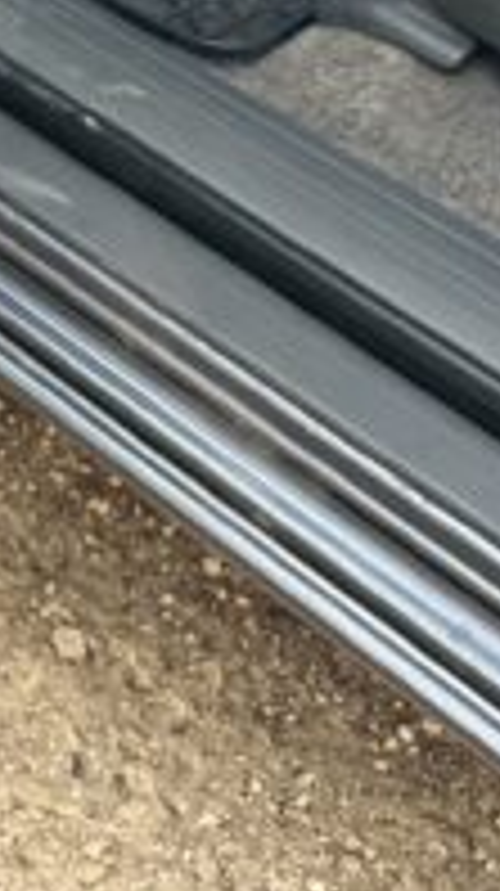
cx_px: -932
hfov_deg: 9.4
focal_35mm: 105
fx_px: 2481
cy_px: -439
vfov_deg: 18.2
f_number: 1.78
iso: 250
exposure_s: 1/79
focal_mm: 6.86
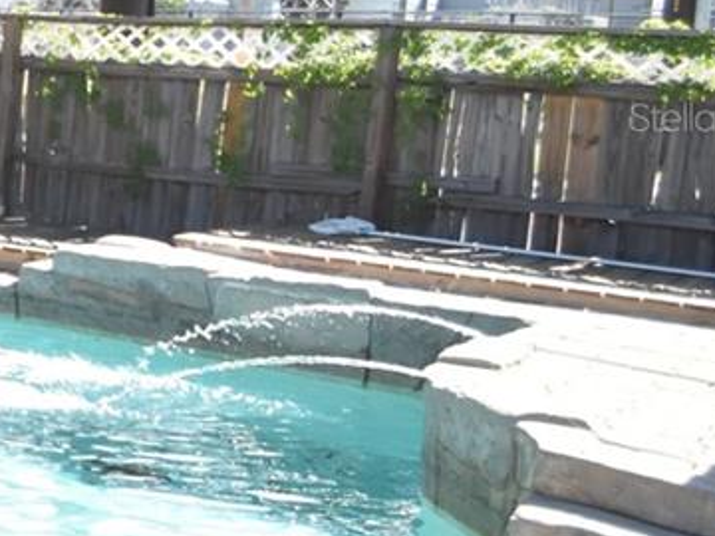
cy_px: 117
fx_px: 1322
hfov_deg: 17.9
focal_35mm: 64
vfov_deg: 22.7
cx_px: -783
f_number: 3.5
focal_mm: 10
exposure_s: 1/2000
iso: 800
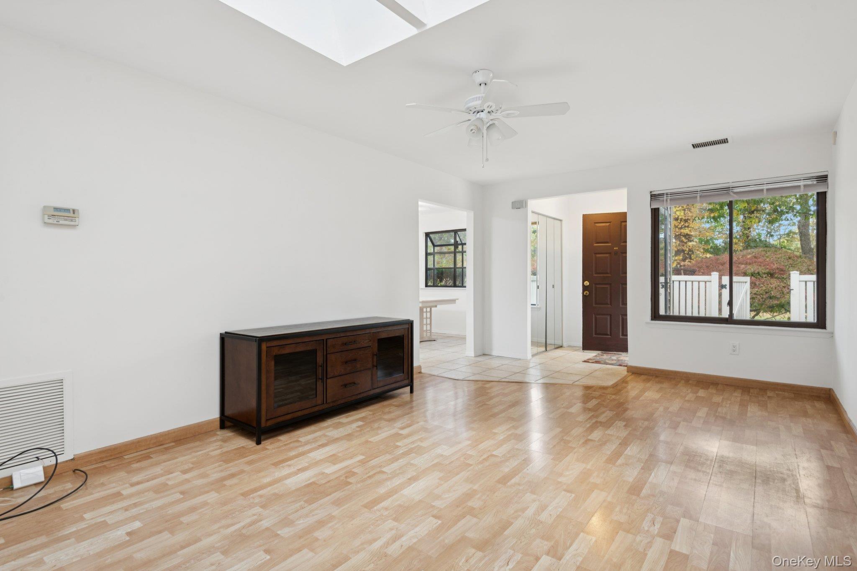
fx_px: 428
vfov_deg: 67.4
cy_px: 286
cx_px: 428
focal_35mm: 18
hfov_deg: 90.0
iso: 125
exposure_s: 1/3.33
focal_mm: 18
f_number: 8
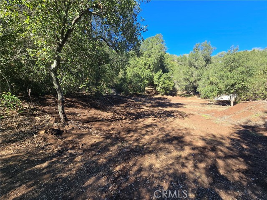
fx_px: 100
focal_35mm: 13
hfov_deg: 106.2
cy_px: 100
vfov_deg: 89.9
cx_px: 134
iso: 50
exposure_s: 1/535
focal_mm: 2.2
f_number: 2.2
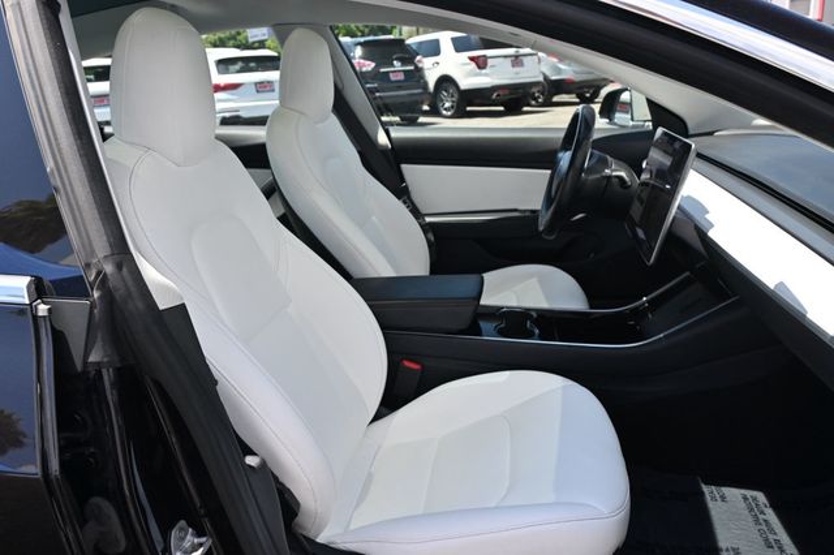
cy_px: 278
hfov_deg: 62.0
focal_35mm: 30
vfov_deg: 43.6
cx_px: 417
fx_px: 695
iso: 200
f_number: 5.6
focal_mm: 20
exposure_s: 1/250
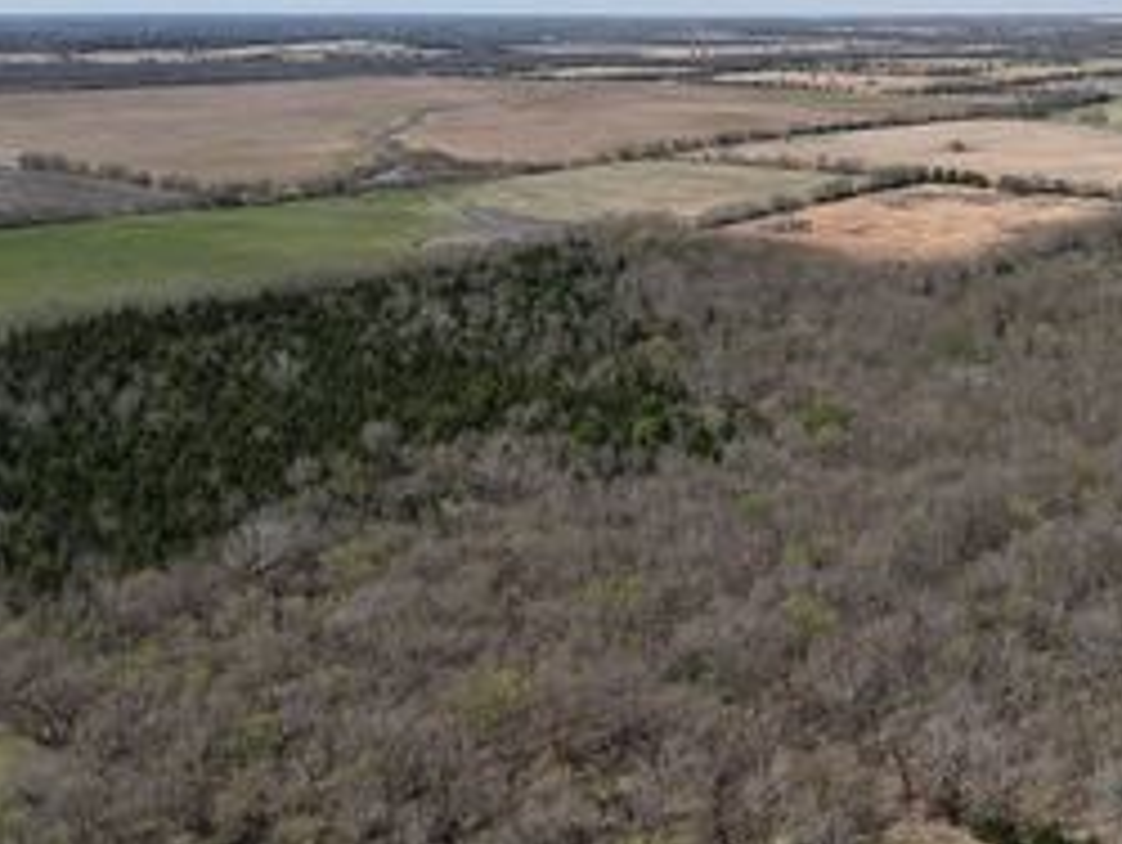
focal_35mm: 48
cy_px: 258
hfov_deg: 39.1
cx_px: 758
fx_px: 1557
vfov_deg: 30.0
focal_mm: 8.67
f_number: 1.8
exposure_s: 1/1500
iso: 100
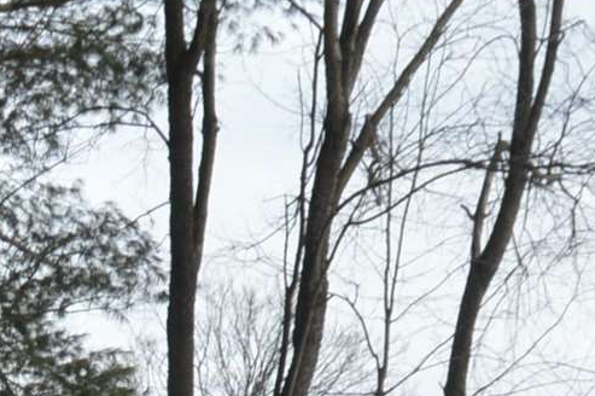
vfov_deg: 6.8
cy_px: 1102
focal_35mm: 187
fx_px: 3089
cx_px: -509
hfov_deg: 10.3
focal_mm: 20
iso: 200
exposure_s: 1/320
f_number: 9
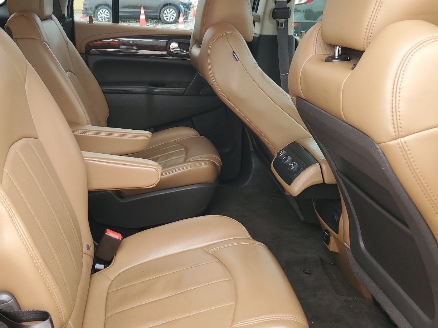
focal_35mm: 34
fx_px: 430
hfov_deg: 53.3
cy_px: 145
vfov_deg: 41.7
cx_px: 162
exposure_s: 1/120
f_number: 1.5
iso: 53
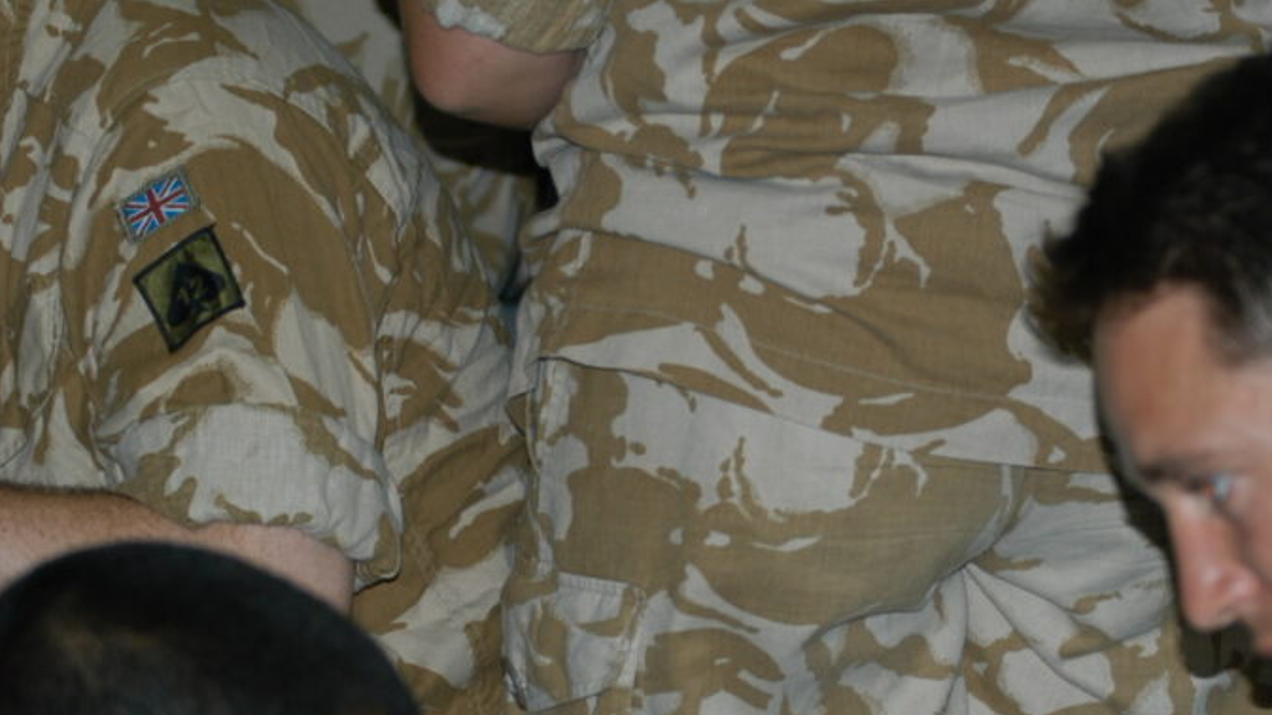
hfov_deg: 11.0
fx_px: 6608
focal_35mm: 196
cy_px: 602
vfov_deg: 6.2
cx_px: 873
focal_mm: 70
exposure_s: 1/125
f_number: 3.5
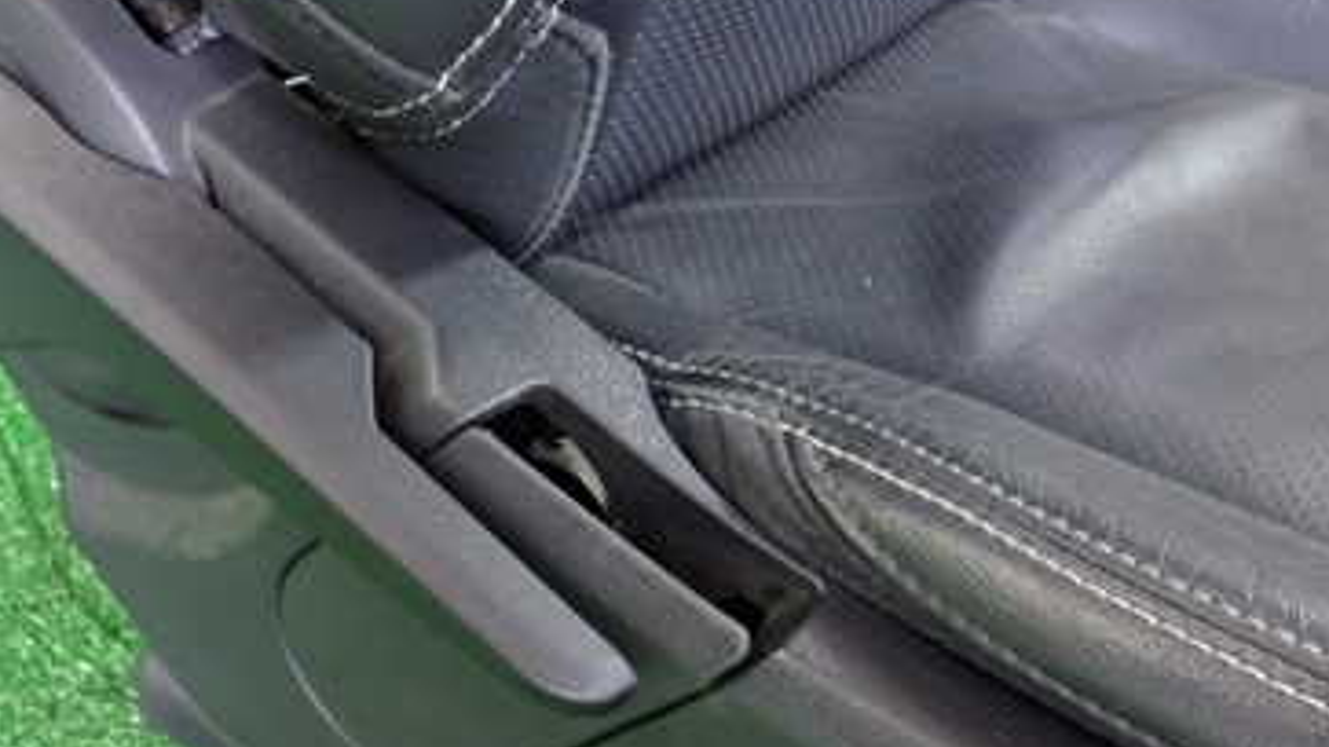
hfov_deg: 45.2
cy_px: 710
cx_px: 798
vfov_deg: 25.5
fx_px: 1585
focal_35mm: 45
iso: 800
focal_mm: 4.5
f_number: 2
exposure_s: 1/25
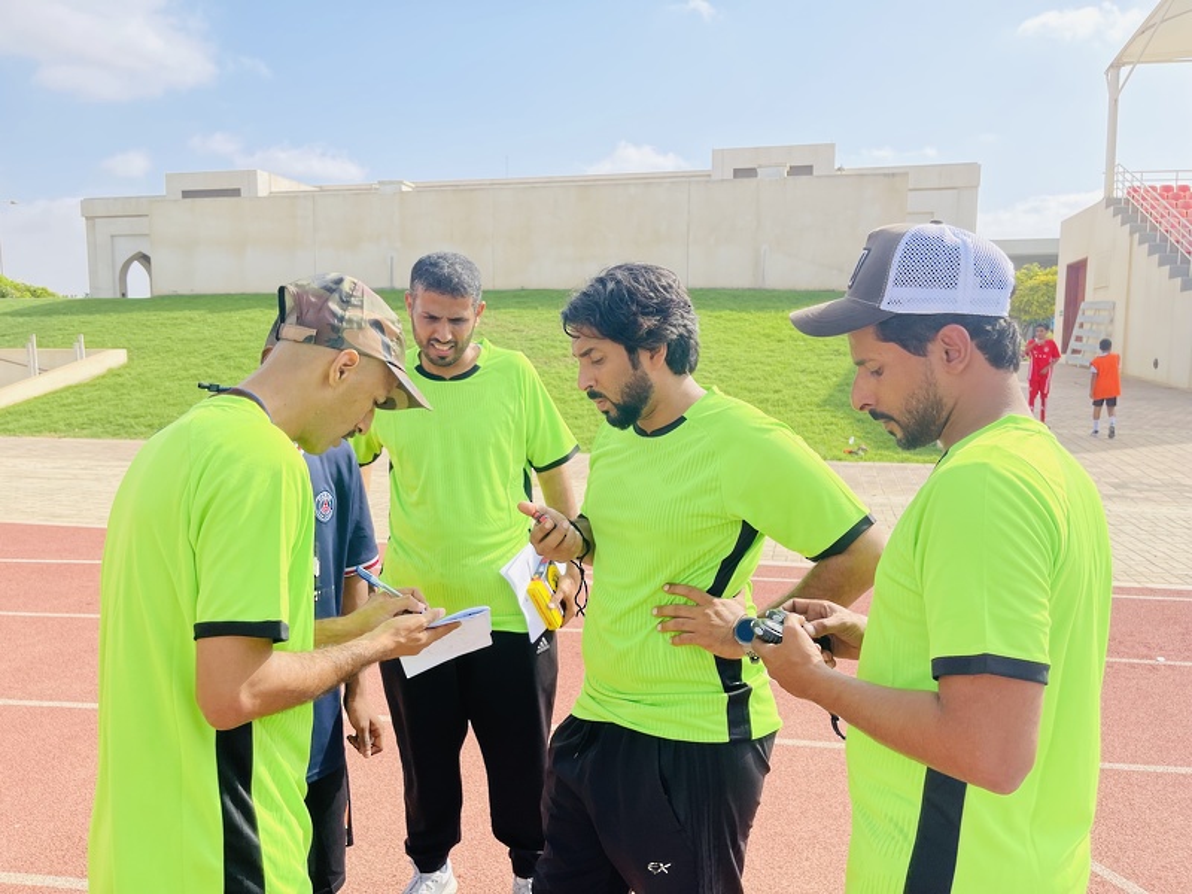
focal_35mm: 26
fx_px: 895
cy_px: 447
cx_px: 596
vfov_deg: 53.1
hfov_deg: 67.3
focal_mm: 5.1
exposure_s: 1/2786
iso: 32
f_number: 1.6
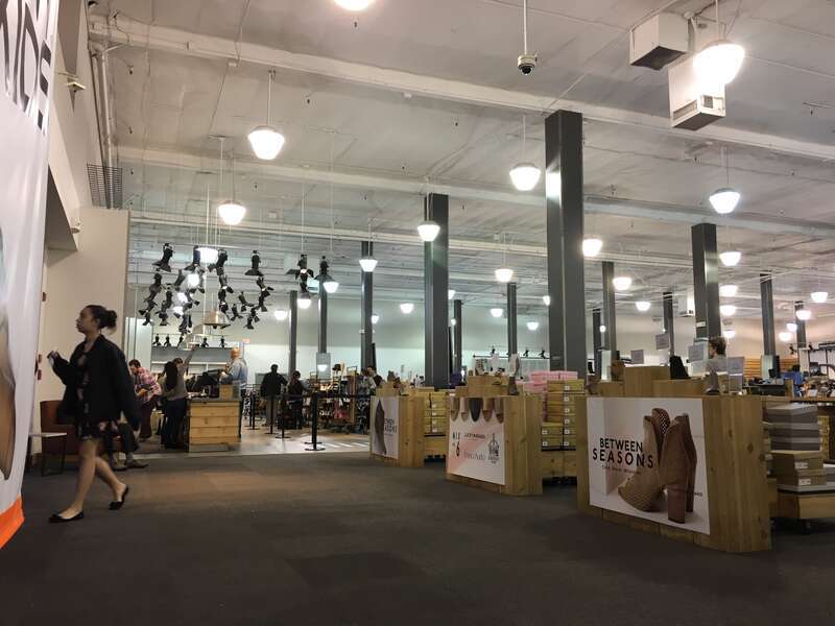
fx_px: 700
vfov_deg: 48.2
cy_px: 313
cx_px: 418
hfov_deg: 61.7
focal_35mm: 29
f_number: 2.2
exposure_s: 1/30
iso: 64
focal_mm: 4.15
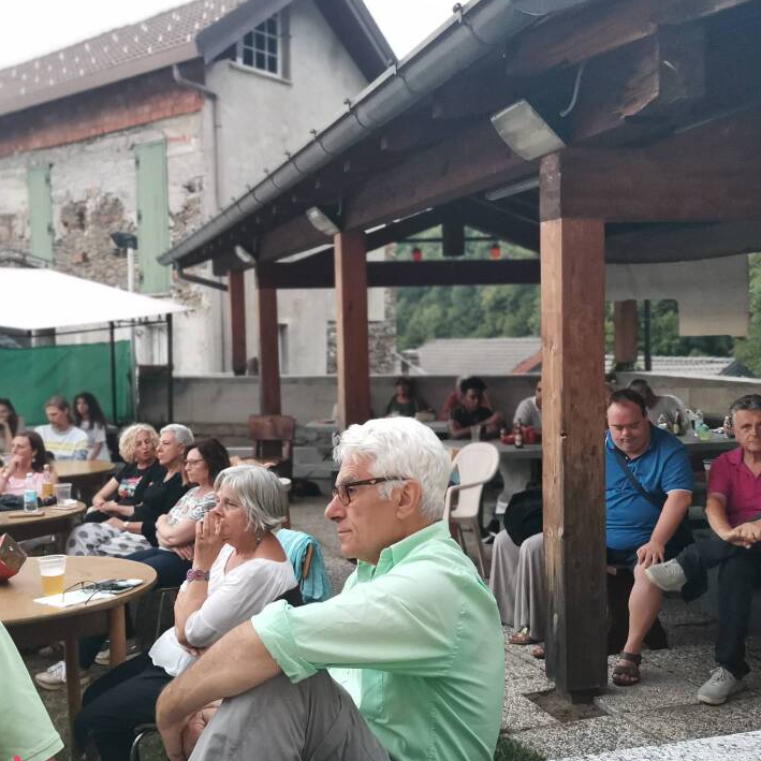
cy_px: 386
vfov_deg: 44.9
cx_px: 324
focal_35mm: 37
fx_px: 920
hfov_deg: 44.8
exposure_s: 1/33.3
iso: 500
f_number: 2.4
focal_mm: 4.75
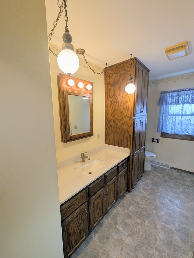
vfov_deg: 106.1
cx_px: 97
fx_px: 97
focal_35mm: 13
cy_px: 129
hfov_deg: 90.1
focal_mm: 1.95
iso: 64
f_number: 2.2
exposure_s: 1/120
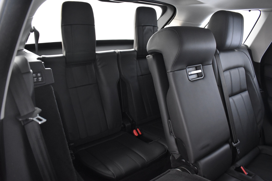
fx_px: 204
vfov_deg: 47.9
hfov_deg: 67.4
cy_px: 90
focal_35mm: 27
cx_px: 136
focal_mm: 18
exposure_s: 1/15
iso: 3200
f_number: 3.5
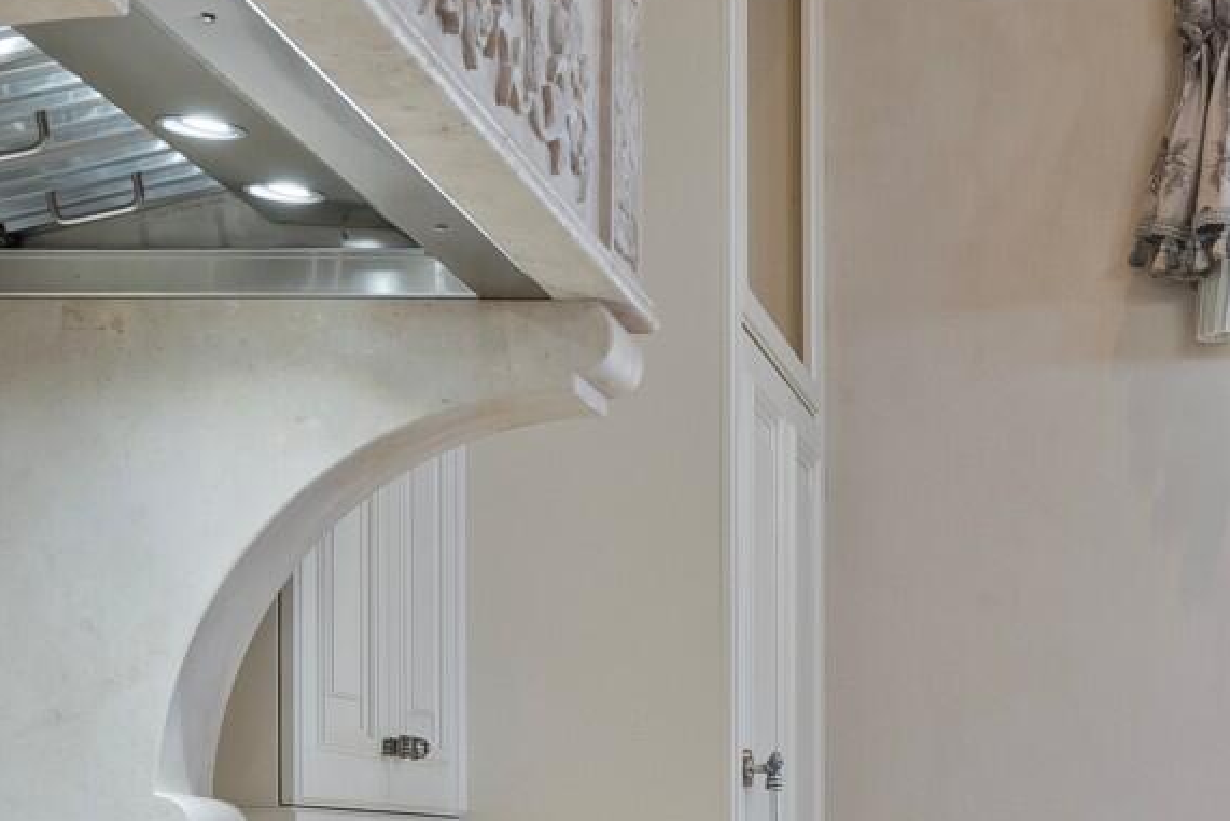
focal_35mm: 84
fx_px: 2871
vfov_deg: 15.8
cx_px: 1191
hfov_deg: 23.3
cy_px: 916
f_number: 9
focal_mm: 16
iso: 640
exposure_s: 1/4
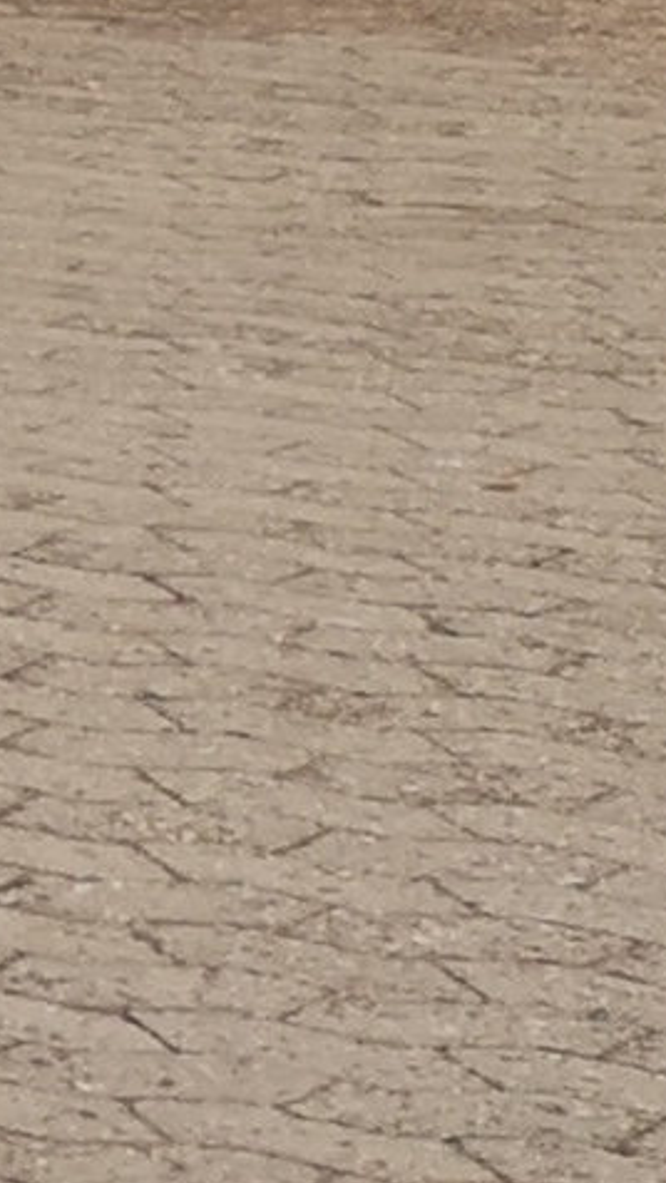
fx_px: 7686
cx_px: -3511
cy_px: -89
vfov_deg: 8.7
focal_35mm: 245
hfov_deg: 4.0
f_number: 1.8
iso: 50
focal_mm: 3.95
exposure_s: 1/4525
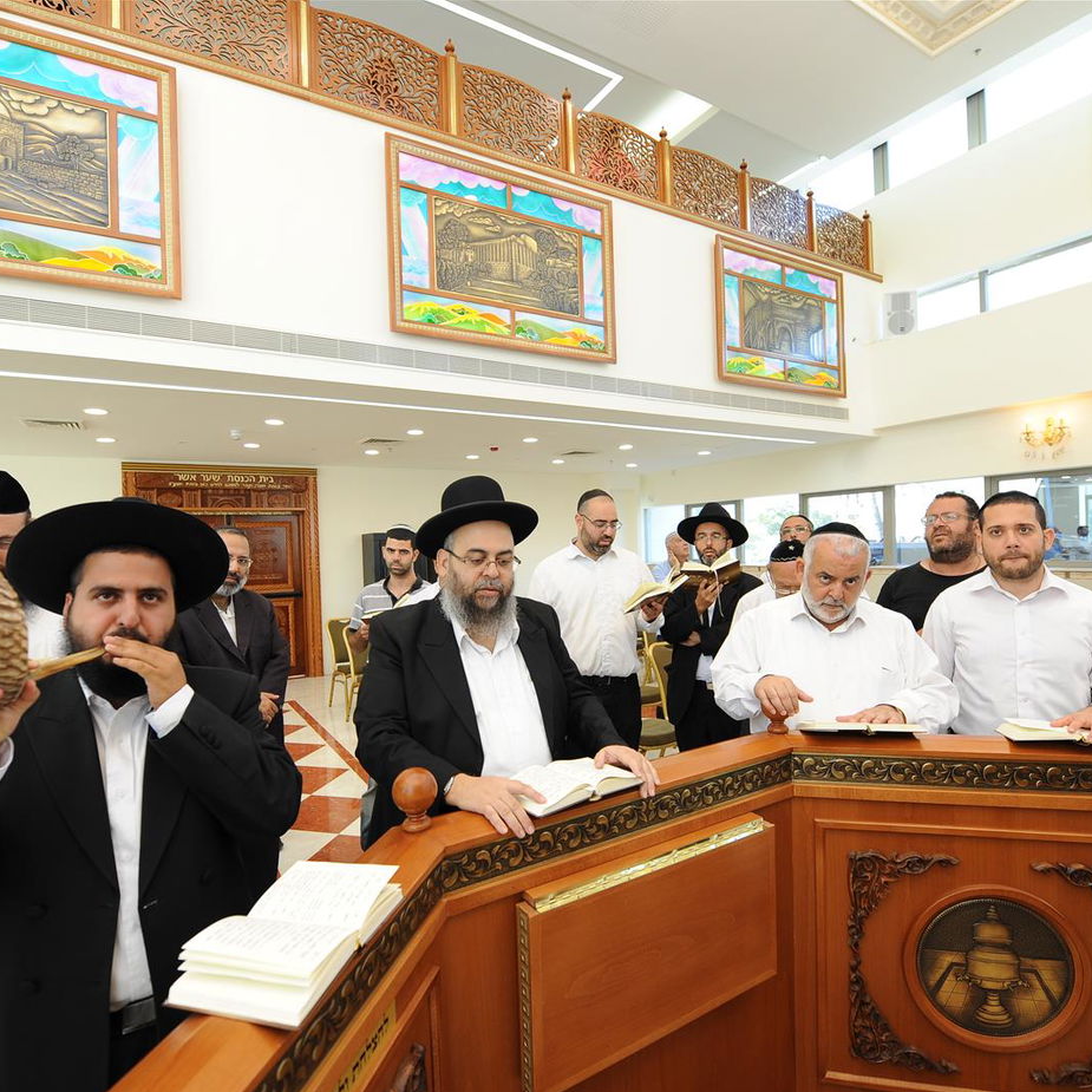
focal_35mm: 18
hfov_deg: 80.7
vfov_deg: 80.7
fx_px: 642
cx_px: 543
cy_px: 548
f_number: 4
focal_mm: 14
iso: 500
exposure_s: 1/125
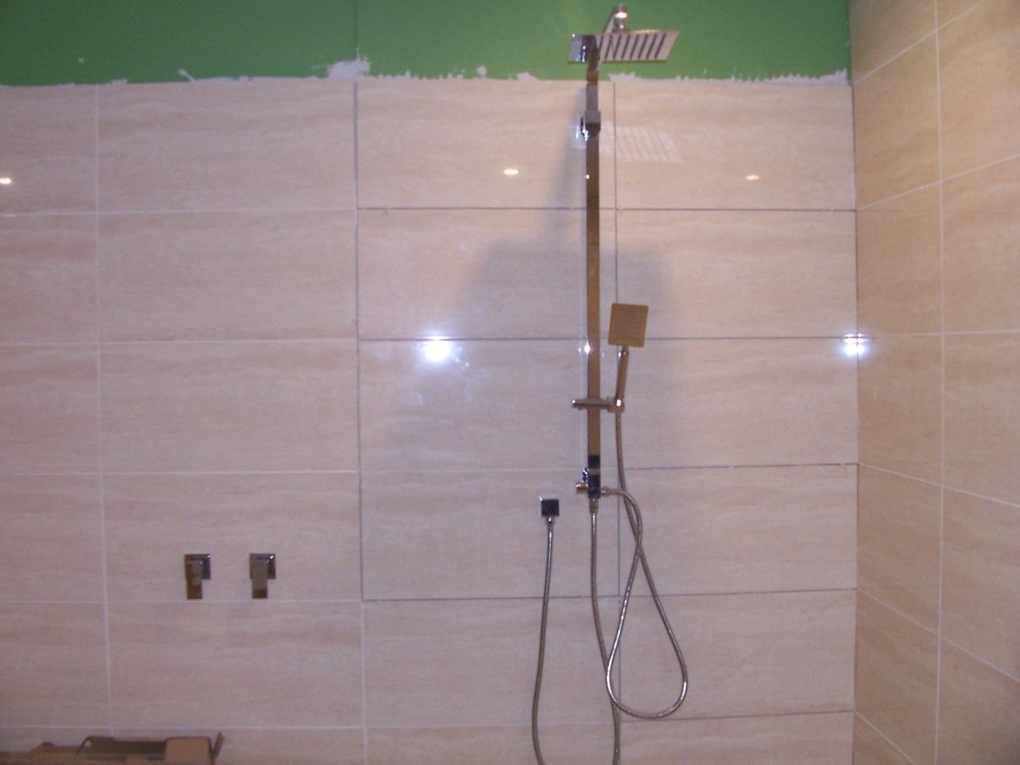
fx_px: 1032
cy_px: 382
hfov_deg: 52.6
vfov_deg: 40.7
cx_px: 510
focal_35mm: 35
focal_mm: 6
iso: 140
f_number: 2.8
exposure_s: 1/60
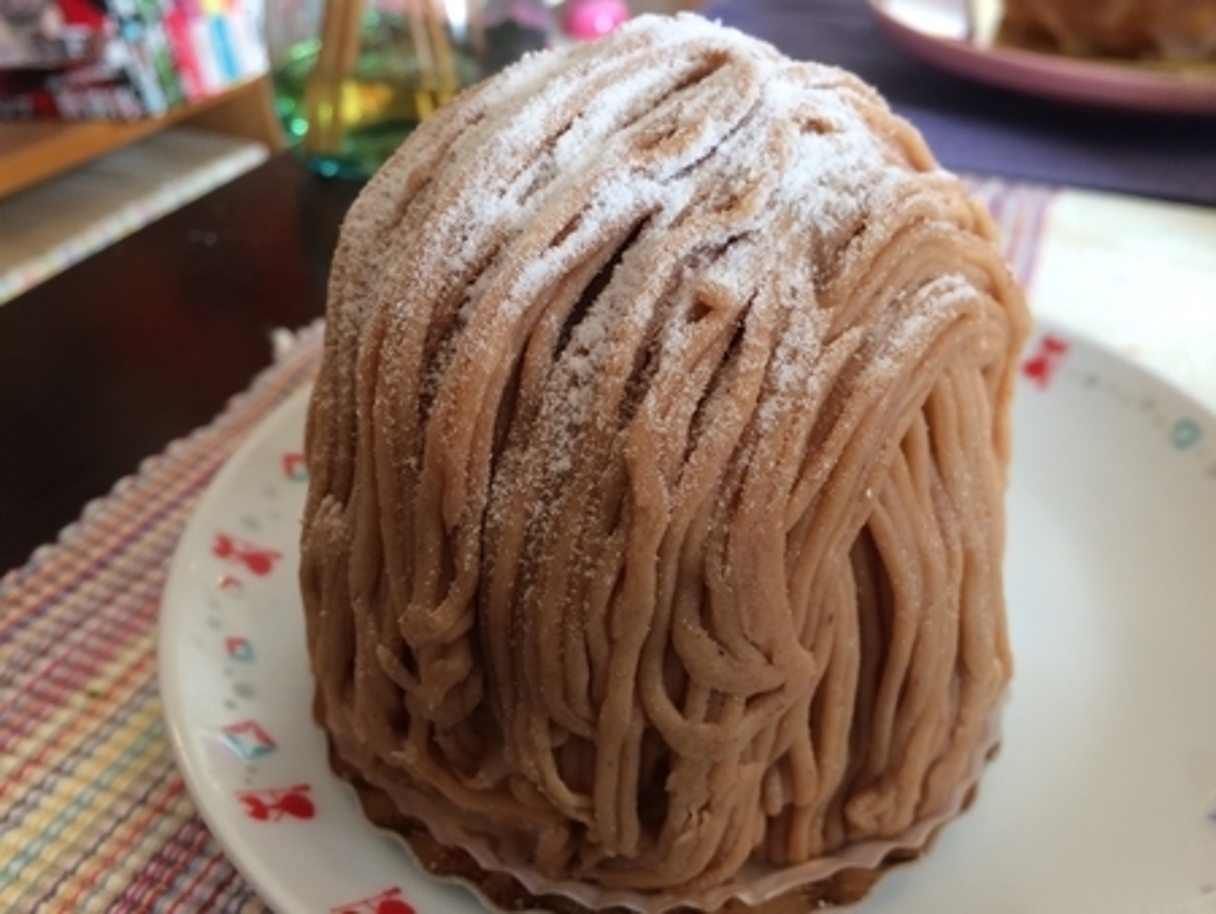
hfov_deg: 61.6
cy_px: 457
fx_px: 1019
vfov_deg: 48.3
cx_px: 608
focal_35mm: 29
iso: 40
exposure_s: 1/30
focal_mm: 4.15
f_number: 2.2
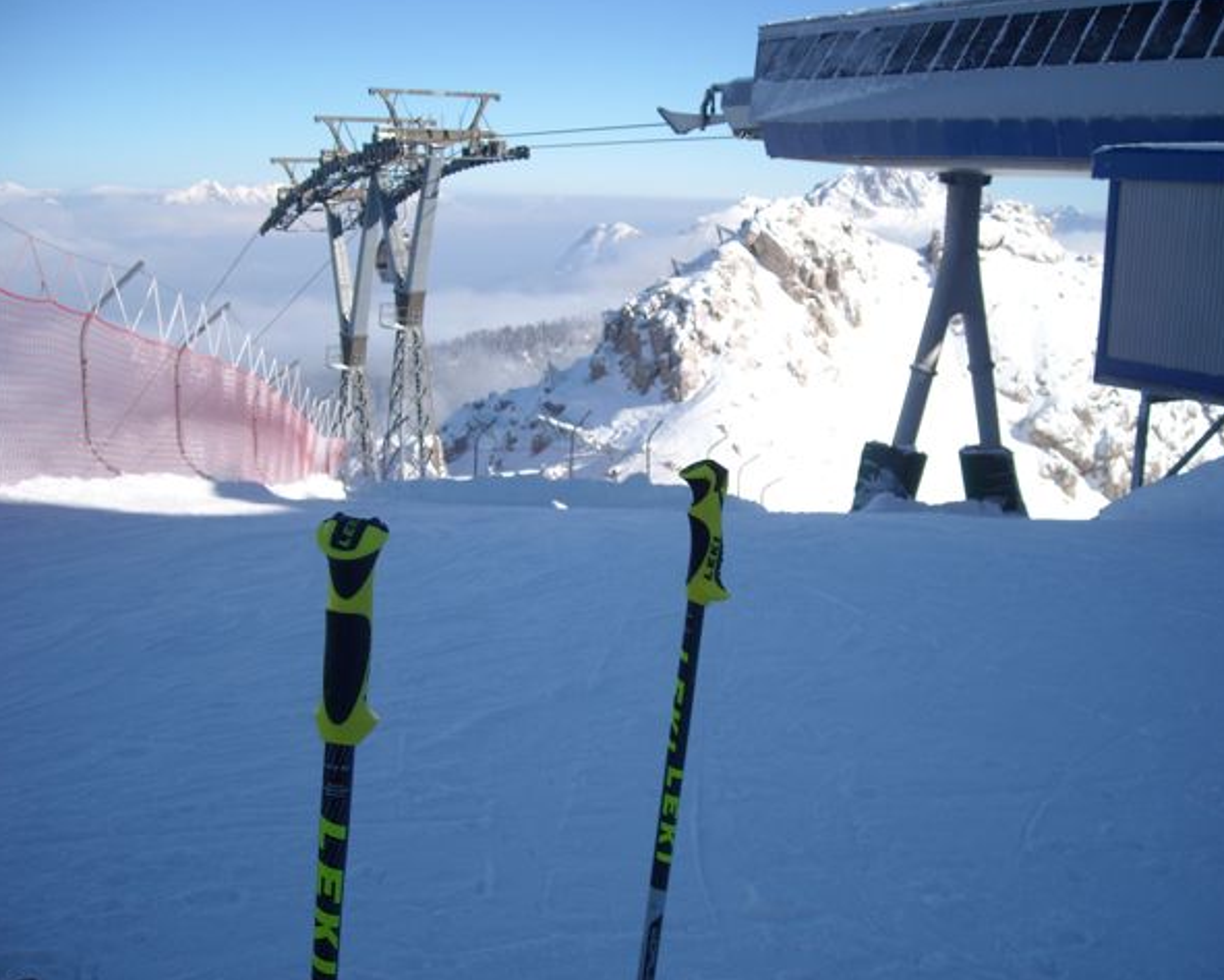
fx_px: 1341
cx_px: 621
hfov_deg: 49.1
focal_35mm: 37
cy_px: 487
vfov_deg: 40.1
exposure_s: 1/384
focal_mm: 5.7
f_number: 5.6
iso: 64
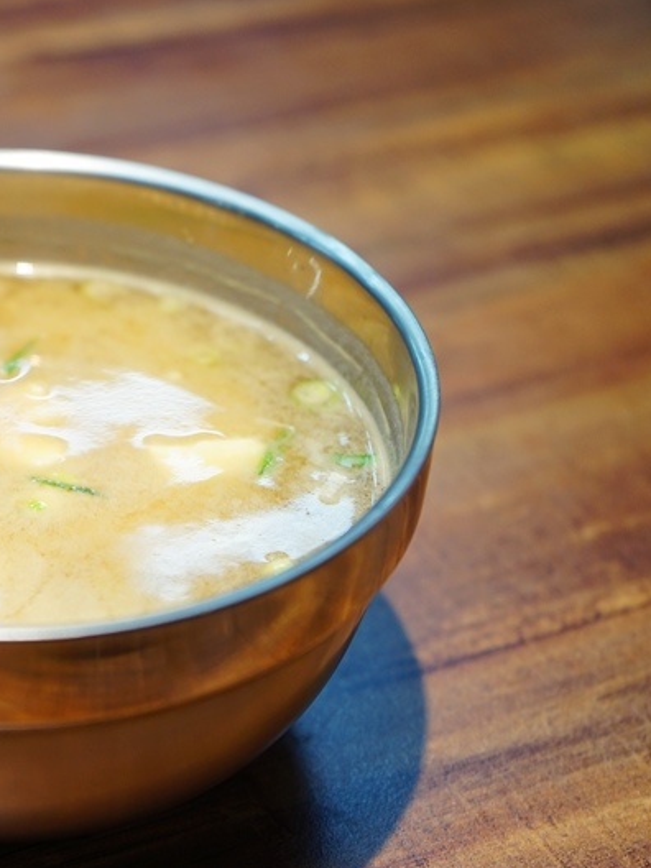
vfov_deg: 29.0
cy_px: 435
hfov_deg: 21.2
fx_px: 1680
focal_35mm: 67
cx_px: 0
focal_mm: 46
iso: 400
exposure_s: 1/60
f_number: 4.5
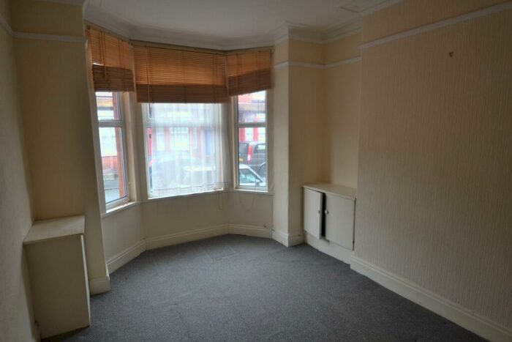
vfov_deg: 63.2
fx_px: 277
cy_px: 171
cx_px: 256
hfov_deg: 85.4
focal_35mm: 20
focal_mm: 13
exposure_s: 1/60
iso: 400
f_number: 3.8
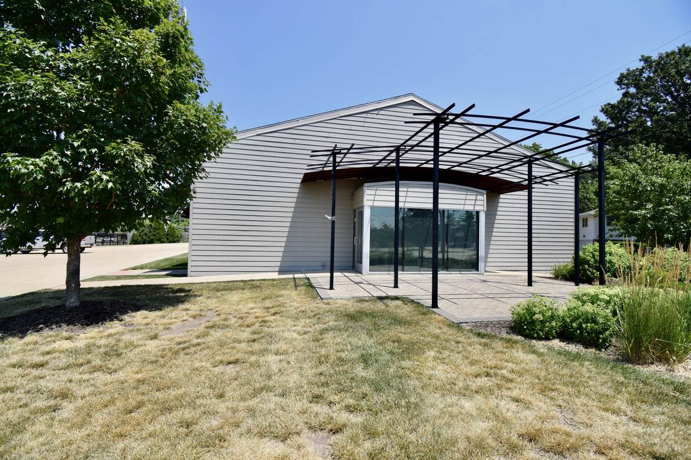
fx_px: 288
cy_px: 230
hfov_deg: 100.4
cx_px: 346
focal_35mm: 15
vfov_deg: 77.3
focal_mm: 10
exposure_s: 1/320
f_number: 9
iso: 200
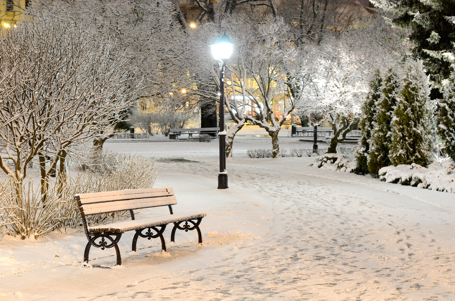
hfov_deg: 27.0
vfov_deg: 18.1
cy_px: 150
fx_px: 946
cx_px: 228
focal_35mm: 75
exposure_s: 5
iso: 100
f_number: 5.6
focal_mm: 50
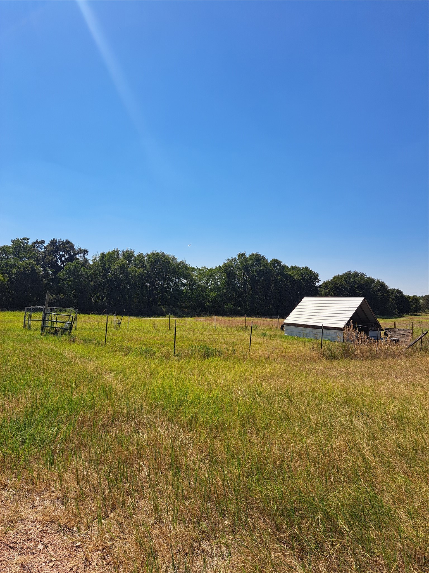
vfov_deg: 71.6
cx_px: 214
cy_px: 286
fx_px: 397
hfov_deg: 56.8
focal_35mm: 24
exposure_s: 1/2433
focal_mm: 5.23
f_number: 1.8
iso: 50
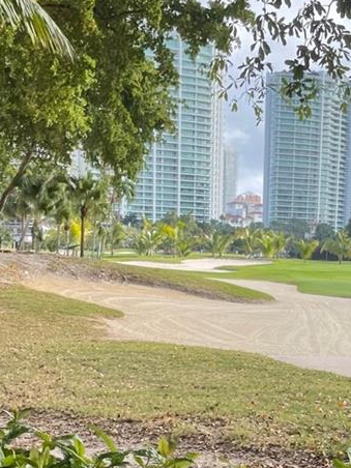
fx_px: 933
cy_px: 393
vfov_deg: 27.4
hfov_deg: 21.2
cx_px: 239
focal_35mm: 69
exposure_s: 1/1225
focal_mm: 5.1
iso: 32
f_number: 1.6
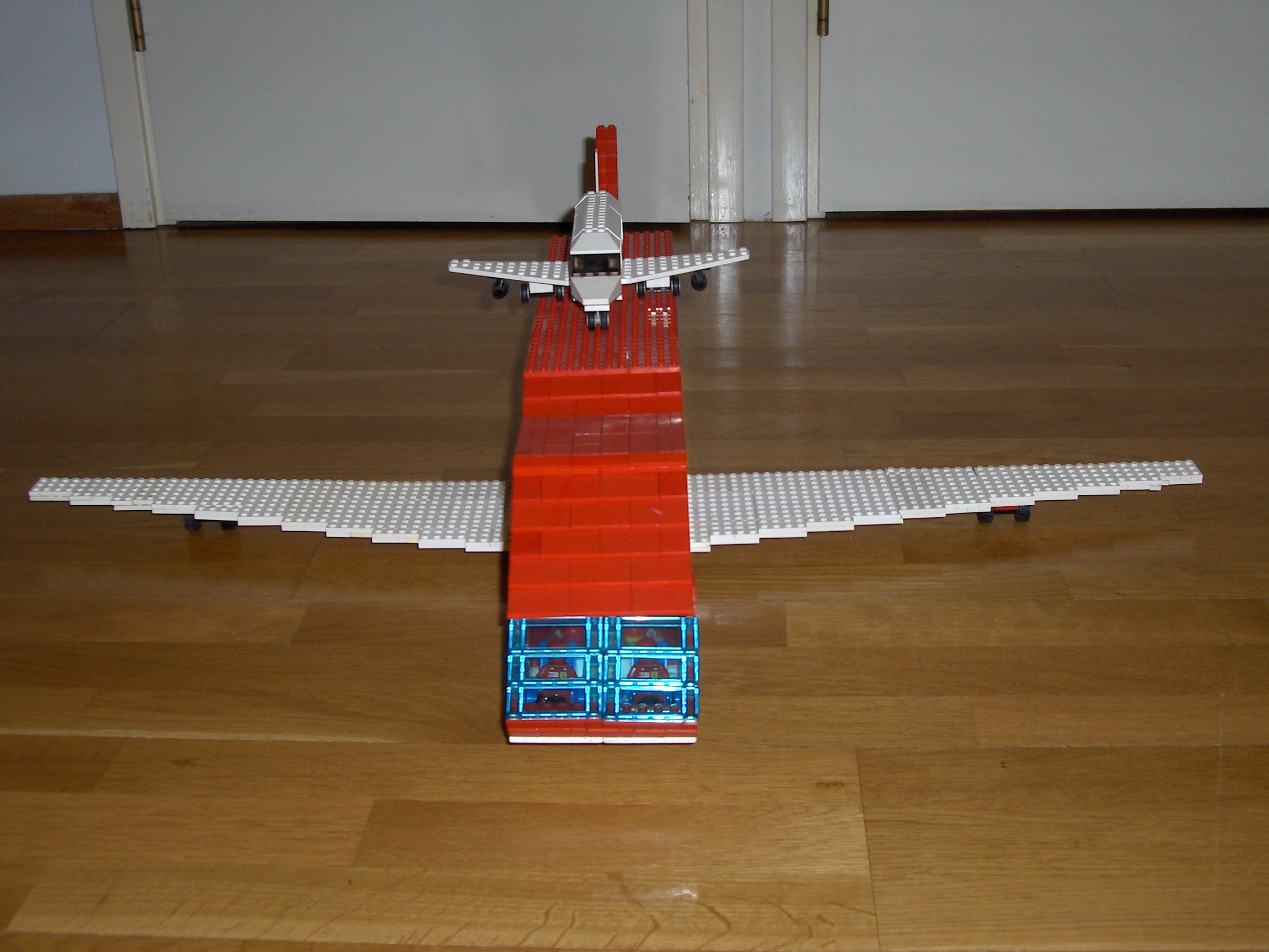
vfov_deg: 32.9
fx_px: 1613
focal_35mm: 44
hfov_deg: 42.9
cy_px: 476
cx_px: 634
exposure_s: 1/60
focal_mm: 7.4
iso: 100
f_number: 2.9
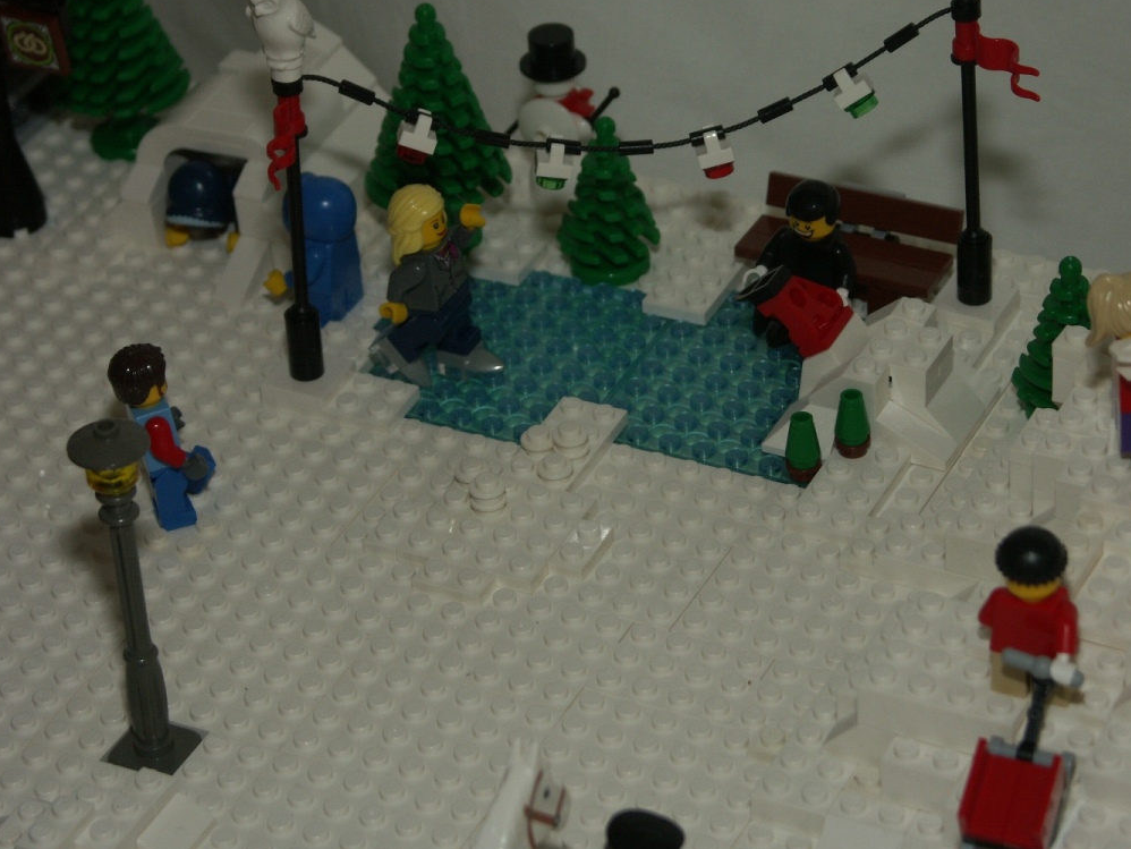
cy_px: 360
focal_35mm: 130
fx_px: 4248
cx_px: 626
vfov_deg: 11.4
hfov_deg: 15.2
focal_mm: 27.13
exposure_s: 1/100
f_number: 3.5
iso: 100
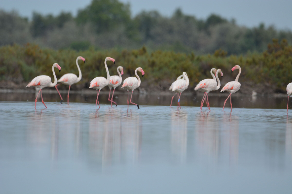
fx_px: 7299
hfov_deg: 2.3
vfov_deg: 1.5
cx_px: 146
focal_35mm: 900
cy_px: 97
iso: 400
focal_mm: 600
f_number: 6.3
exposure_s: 1/1600
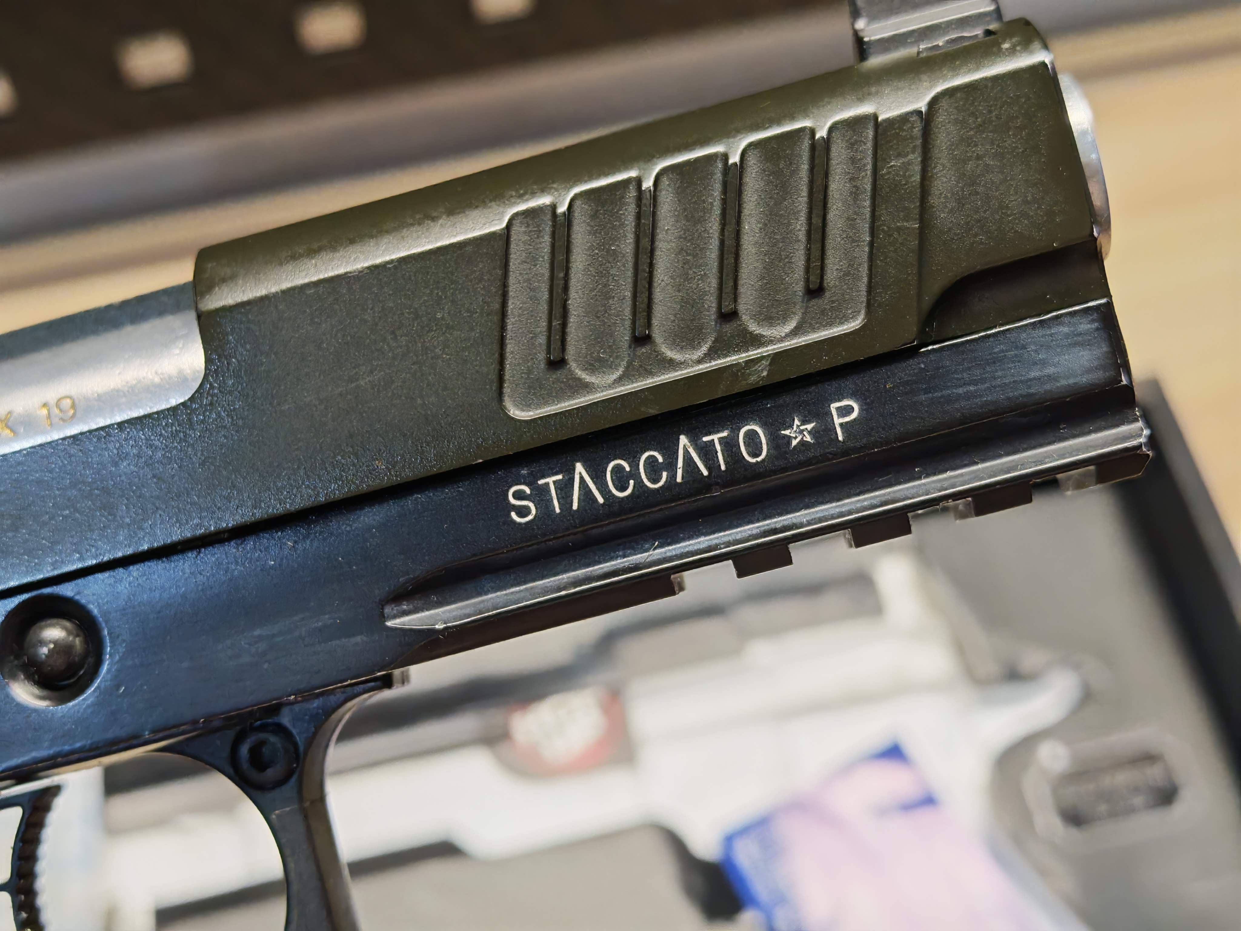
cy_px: 466
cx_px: 620
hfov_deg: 39.7
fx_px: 1721
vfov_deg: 30.3
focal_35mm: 48
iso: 100
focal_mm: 6.83
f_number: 2
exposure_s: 1/100
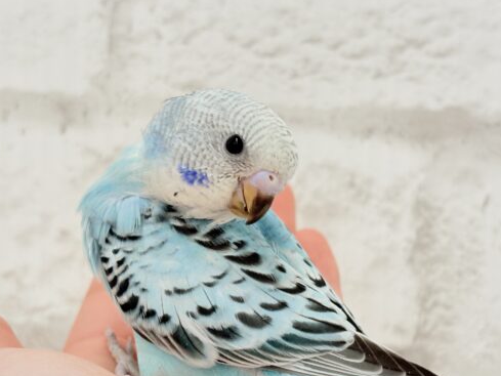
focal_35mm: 68
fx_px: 984
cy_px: 223
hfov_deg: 28.6
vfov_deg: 21.6
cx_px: 246
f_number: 1.6
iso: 100
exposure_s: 1/100
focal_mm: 5.96
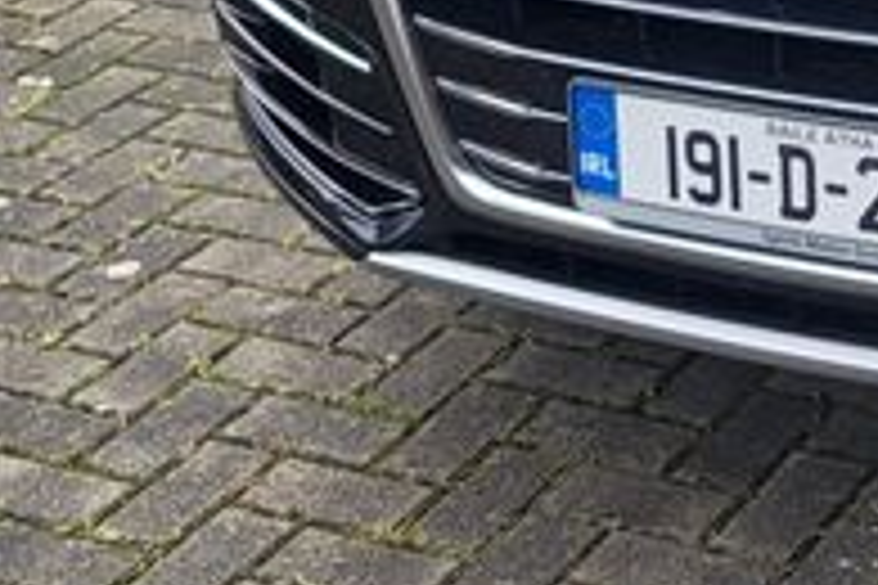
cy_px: -140
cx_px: 982
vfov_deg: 15.8
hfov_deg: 22.9
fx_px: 2024
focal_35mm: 83
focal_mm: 5.4
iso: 40
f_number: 1.8
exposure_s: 1/287
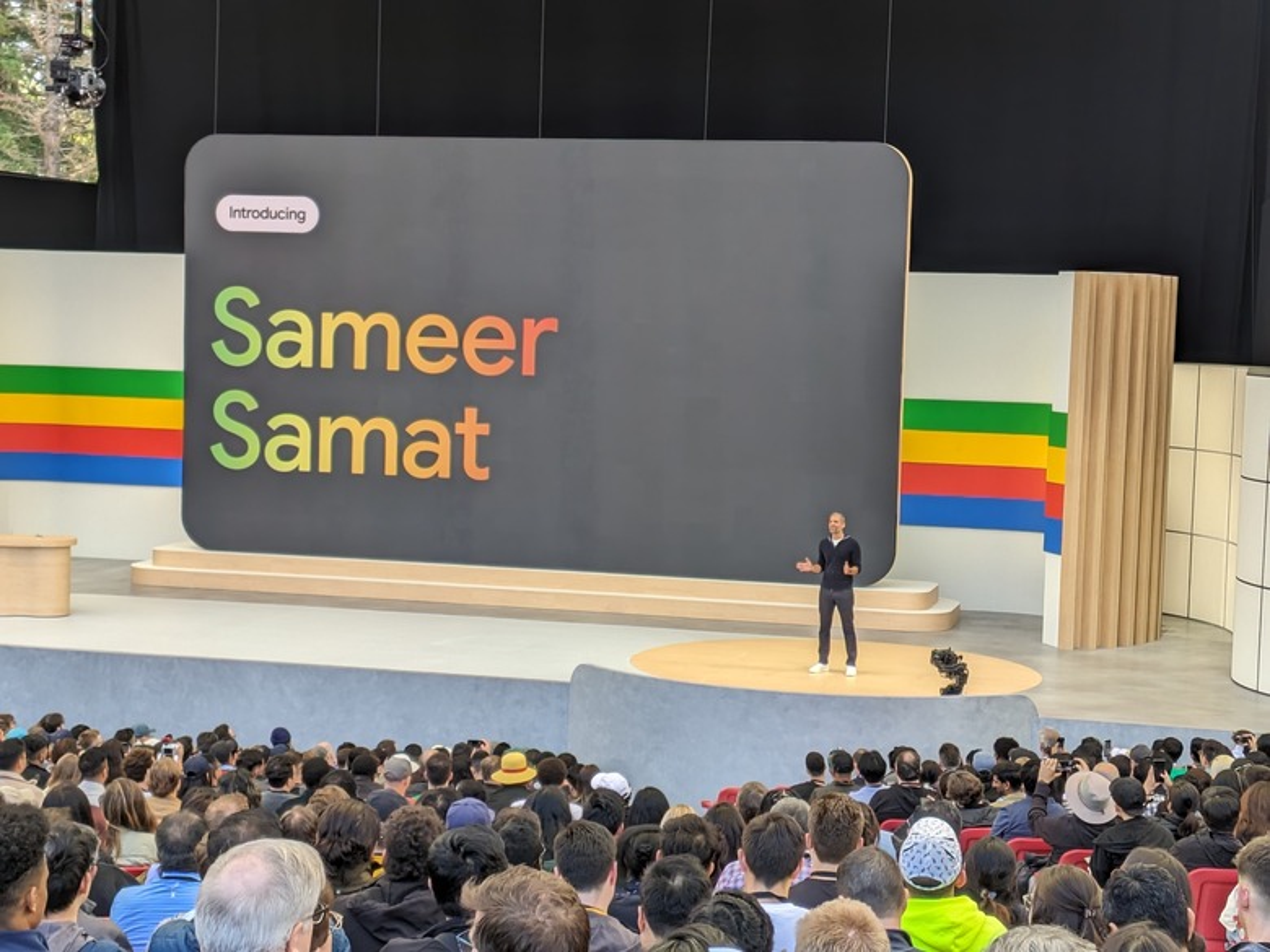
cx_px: 635
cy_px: 476
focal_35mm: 49
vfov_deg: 29.7
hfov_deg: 38.9
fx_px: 1798
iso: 41
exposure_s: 1/287
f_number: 1.7
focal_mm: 4.53
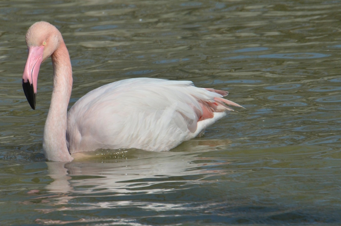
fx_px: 6135
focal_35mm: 649
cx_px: 122
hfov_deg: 3.2
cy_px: 107
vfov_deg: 2.1
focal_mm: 300
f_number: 9.5
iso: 560
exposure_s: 1/1500
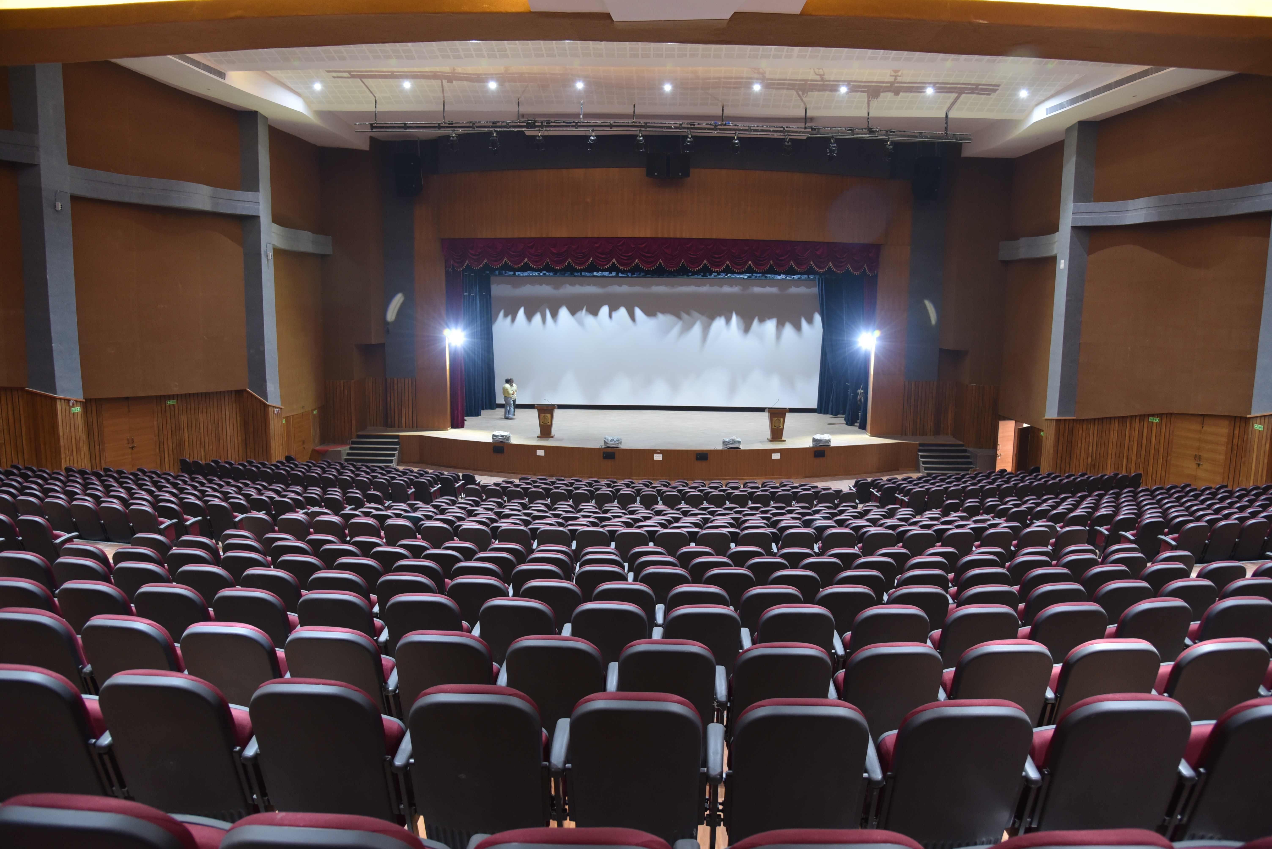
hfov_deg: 73.7
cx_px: 636
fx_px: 848
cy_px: 424
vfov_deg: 53.2
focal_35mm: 24
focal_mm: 24
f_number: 4.5
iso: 1600
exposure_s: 1/15
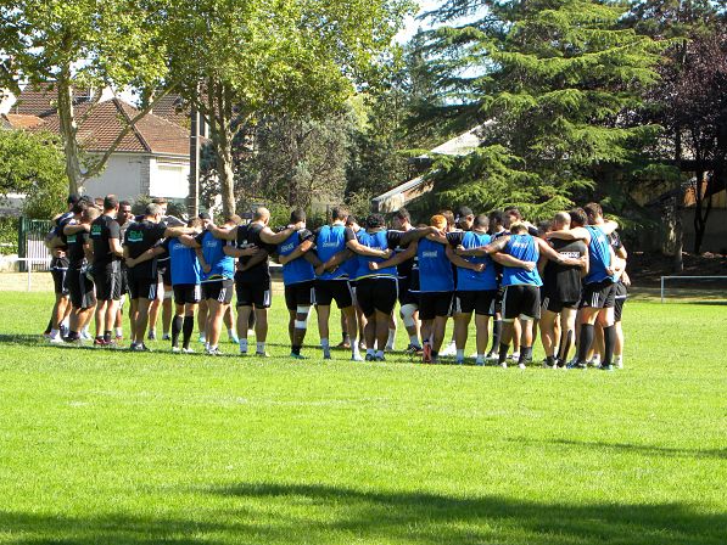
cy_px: 272
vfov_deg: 8.0
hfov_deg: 10.7
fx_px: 3886
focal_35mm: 185
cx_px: 364
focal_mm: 32.7
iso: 64
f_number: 4.5
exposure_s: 1/157
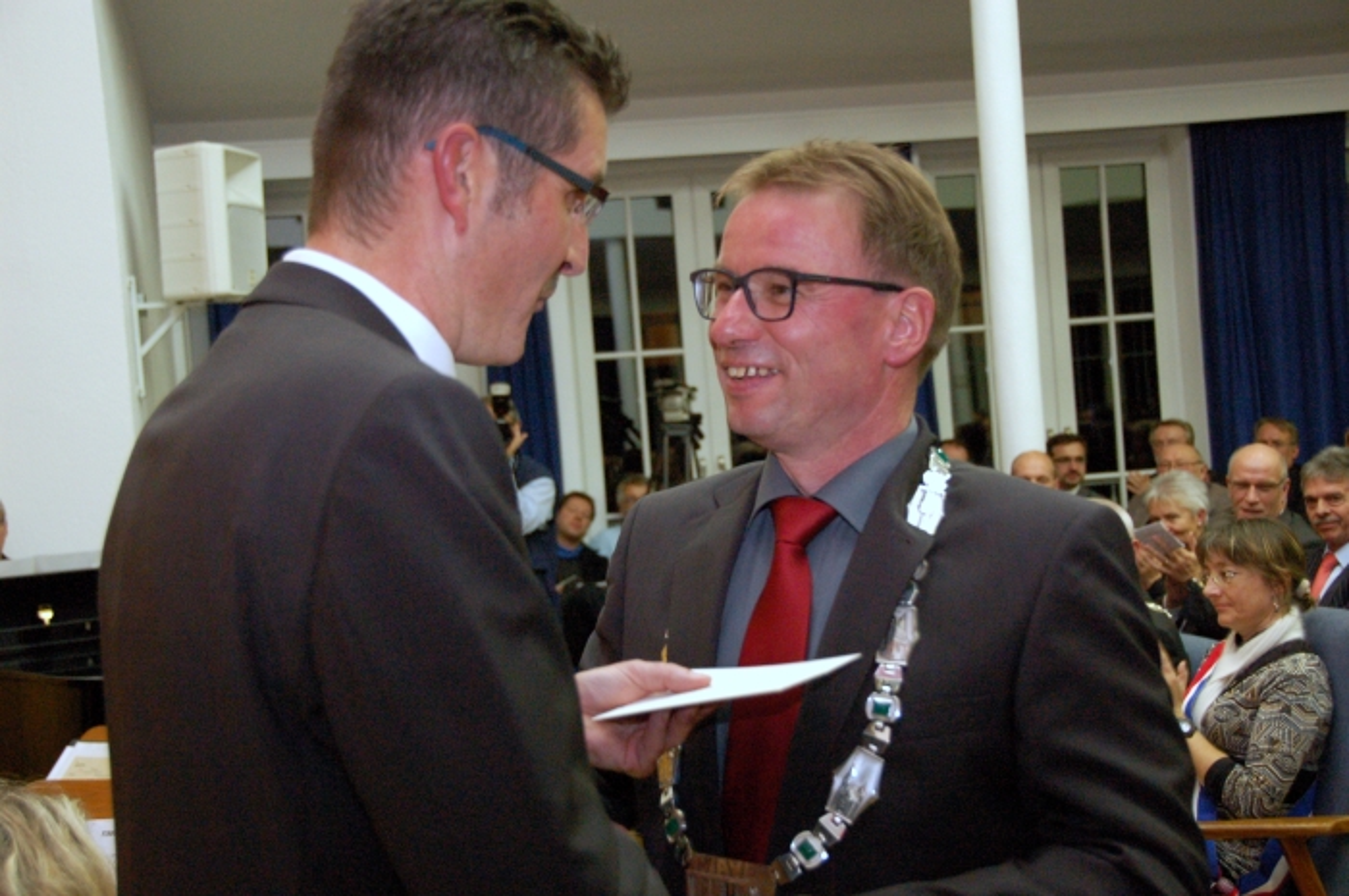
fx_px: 1909
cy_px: 448
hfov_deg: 38.9
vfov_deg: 26.4
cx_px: 674
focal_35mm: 51
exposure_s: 1/60
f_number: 4.2
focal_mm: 34
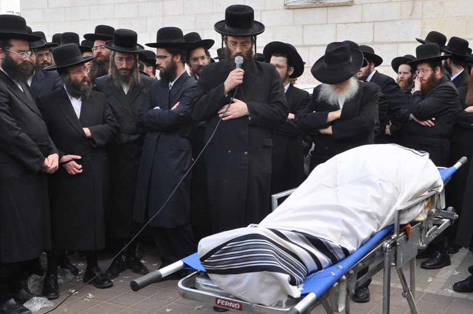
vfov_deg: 28.5
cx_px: 273
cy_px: 144
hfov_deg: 41.9
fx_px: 617
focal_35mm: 47
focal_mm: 26
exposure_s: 1/200
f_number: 9
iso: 500
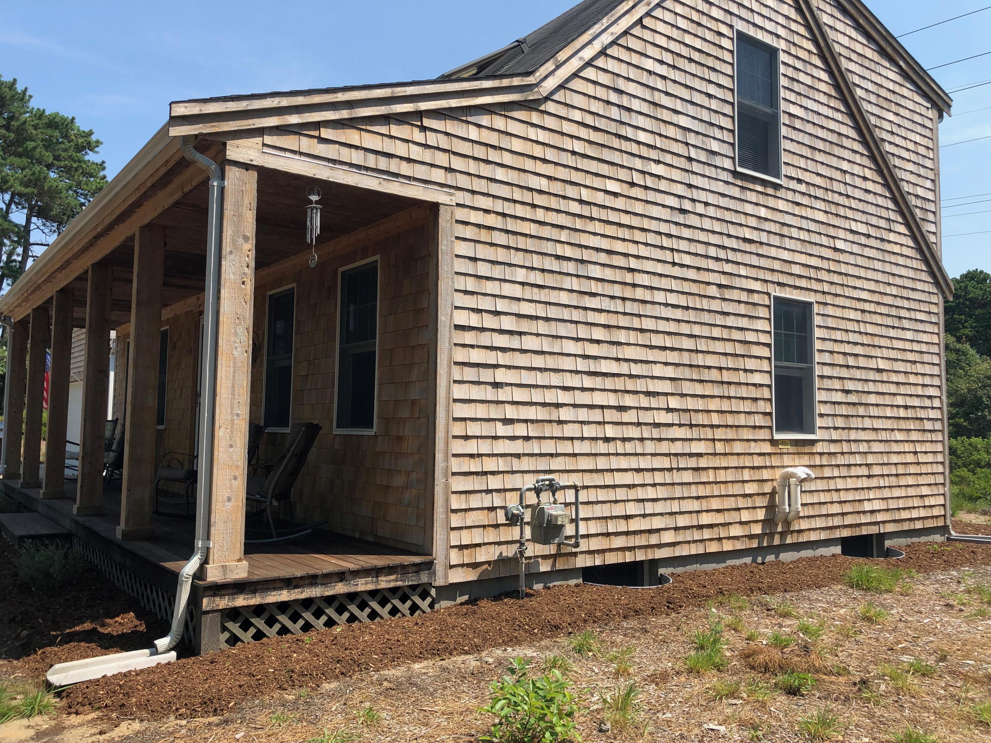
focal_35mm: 28
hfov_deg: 63.4
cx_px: 496
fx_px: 802
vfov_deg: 49.7
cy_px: 372
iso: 20
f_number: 1.8
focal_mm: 4
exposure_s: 1/1621
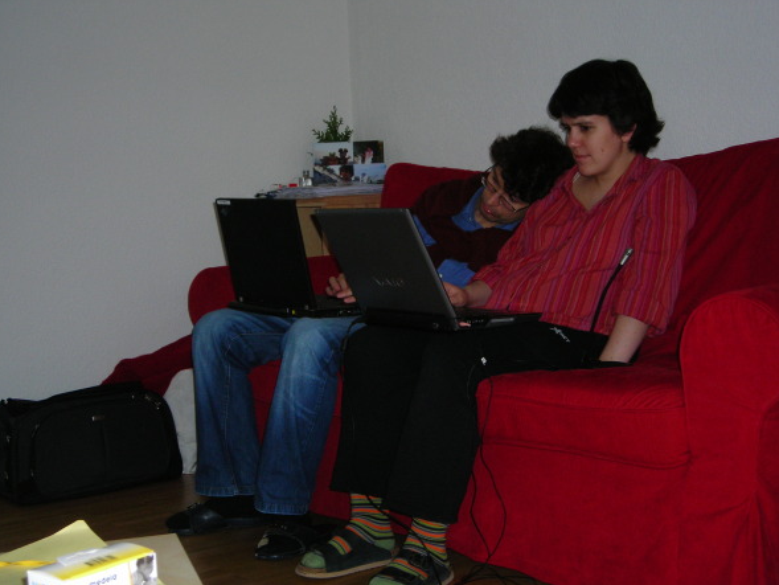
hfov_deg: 34.3
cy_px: 292
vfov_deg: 26.1
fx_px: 1260
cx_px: 385
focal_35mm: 56
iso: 111
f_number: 3.6
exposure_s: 1/60.1
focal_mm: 9.1
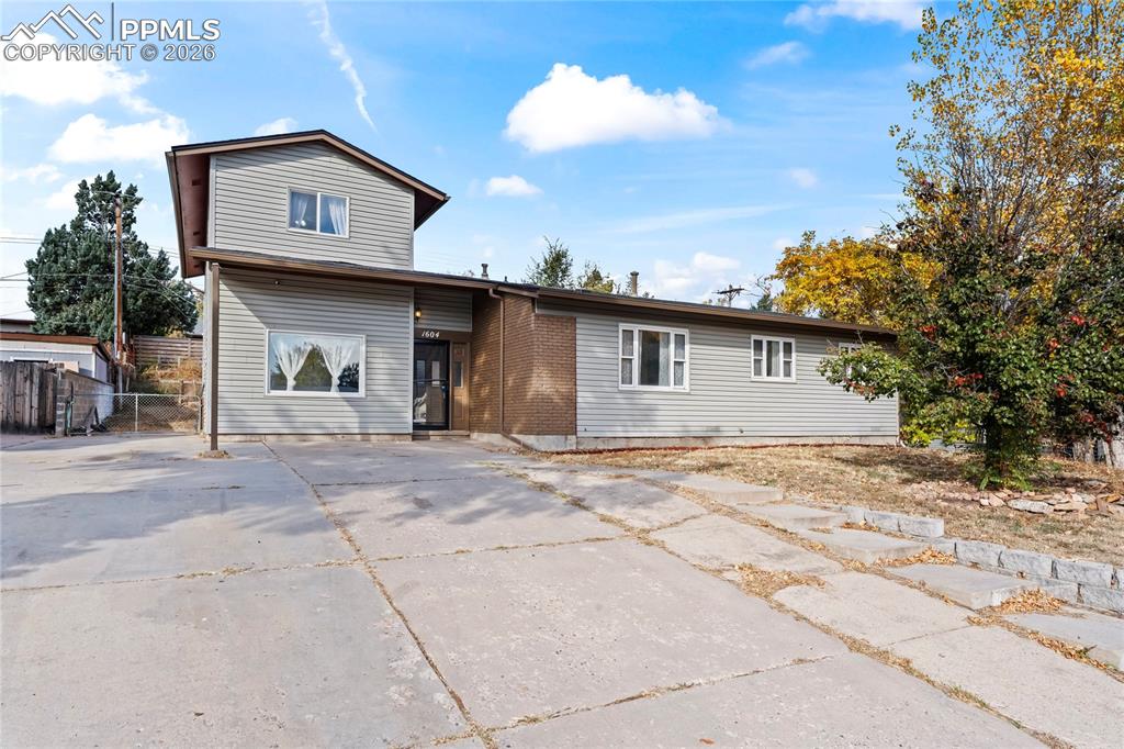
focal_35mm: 21
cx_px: 562
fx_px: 643
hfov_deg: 82.3
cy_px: 374
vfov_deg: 60.4
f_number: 14
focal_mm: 20.6
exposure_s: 1/25
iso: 250
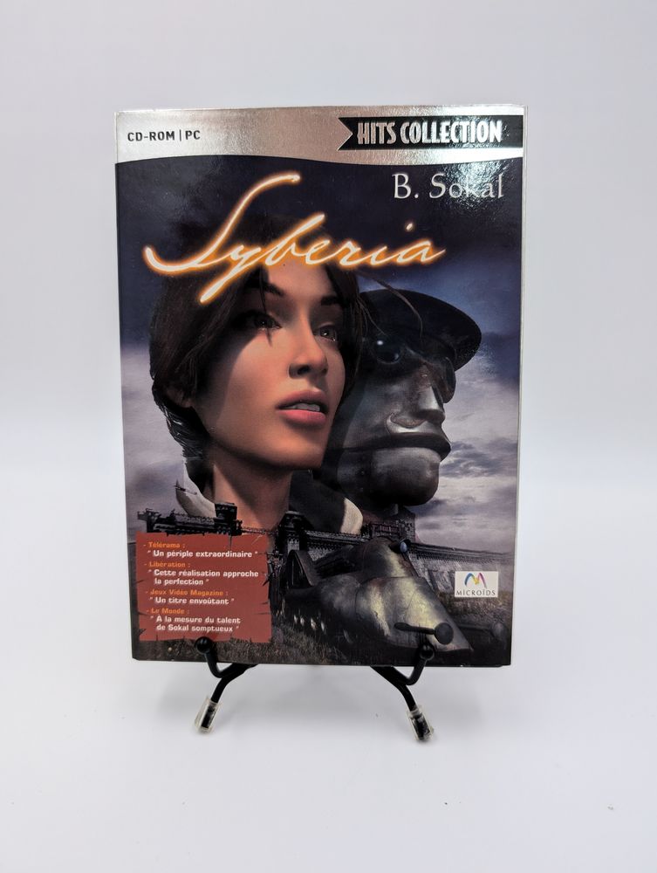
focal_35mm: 24
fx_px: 606
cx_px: 328
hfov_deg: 56.9
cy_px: 436
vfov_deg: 71.5
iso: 156
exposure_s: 1/84.6
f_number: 1.68
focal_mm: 6.9
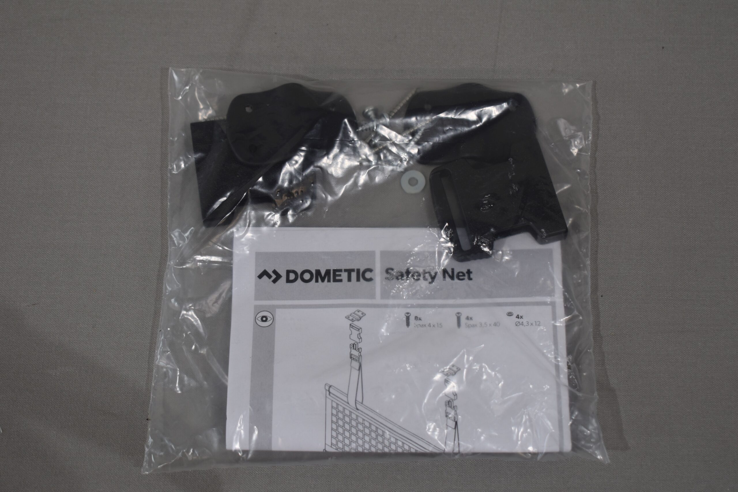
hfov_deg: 33.4
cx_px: 369
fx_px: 1230
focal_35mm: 60
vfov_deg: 22.6
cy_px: 246
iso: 220
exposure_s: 1/125
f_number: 5.6
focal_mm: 40
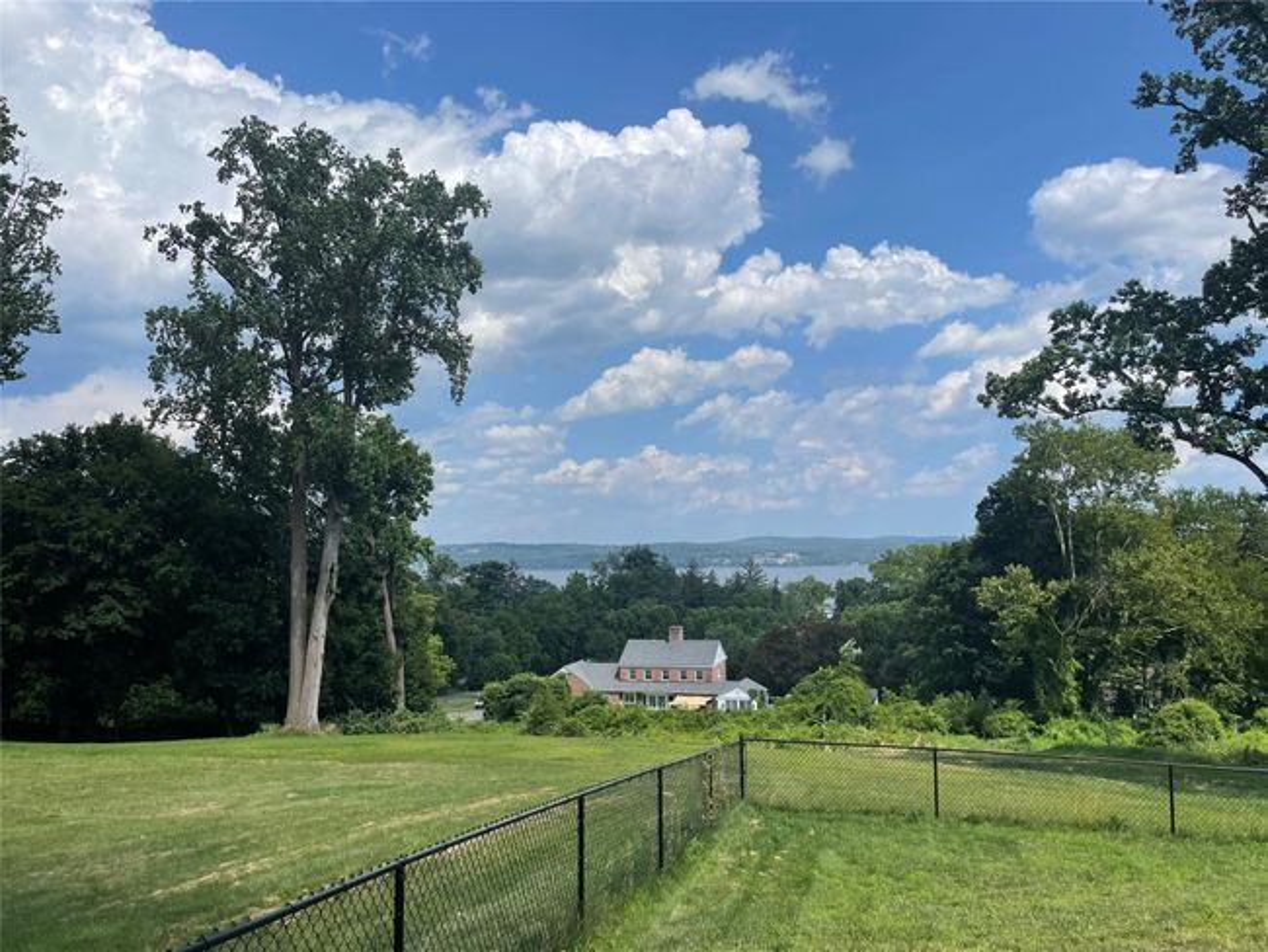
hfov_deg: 67.3
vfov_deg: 53.1
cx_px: 634
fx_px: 953
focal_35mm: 26
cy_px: 476
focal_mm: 4.2
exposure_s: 1/5291
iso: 32
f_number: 1.6
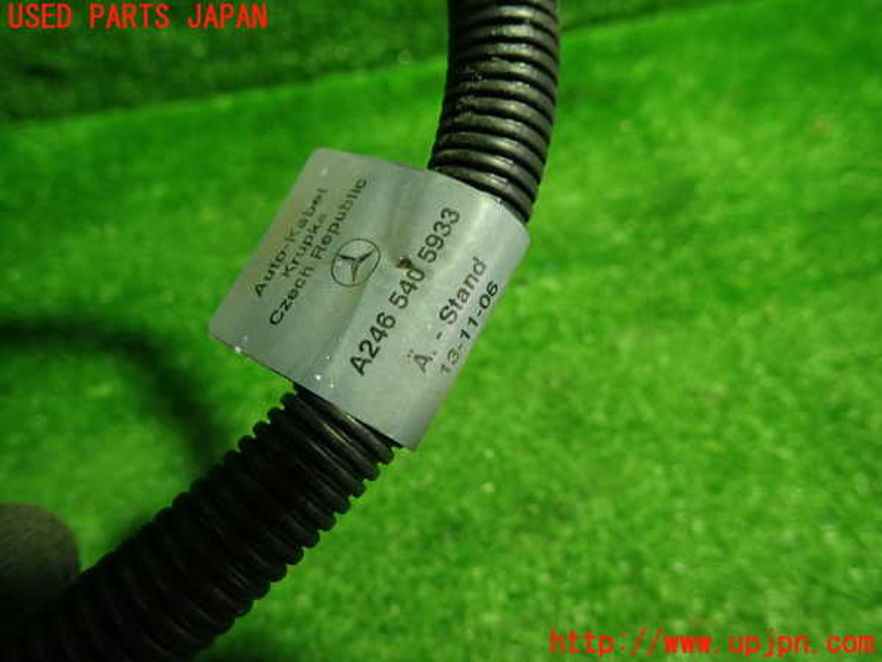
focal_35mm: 25
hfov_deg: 69.4
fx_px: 637
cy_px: 331
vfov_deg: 54.9
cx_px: 441
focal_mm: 4.5
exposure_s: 1/30
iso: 200
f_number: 2
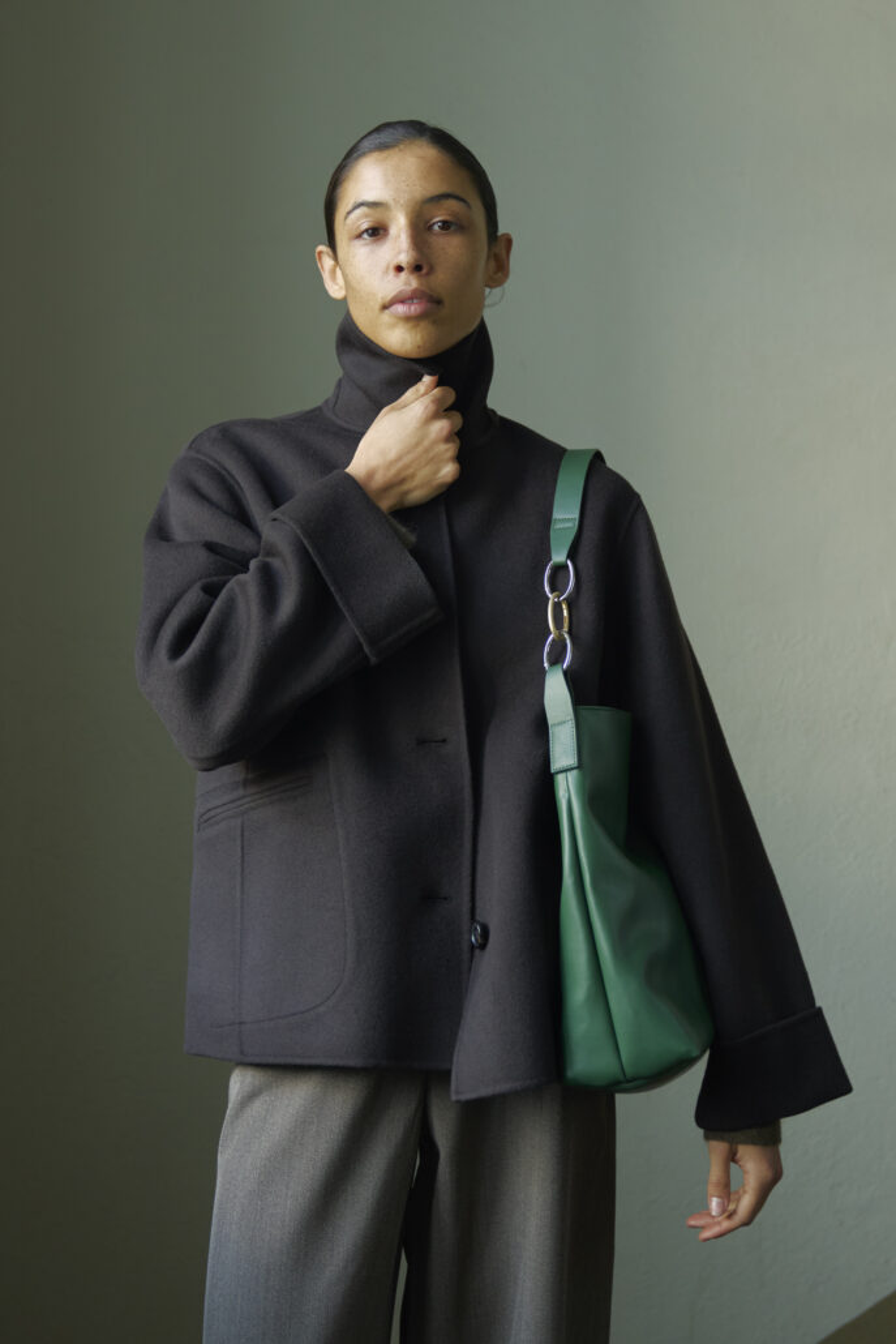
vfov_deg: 35.0
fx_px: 2127
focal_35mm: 57
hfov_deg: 23.8
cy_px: 672
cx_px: 448
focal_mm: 38
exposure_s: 1/125
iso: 800
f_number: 2.8
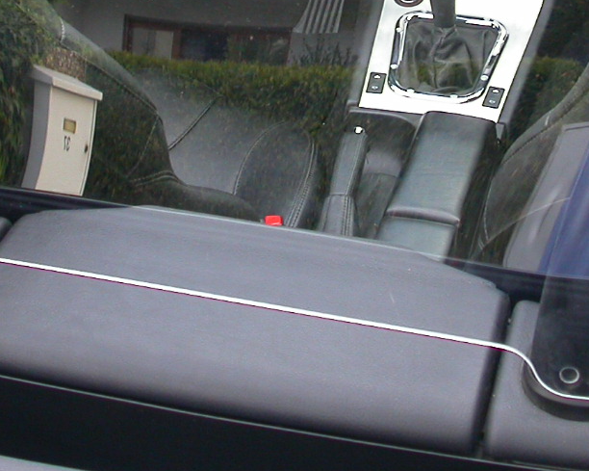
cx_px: 339
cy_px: -13
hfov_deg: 19.8
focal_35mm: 97
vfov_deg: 15.5
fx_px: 1690
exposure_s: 1/32
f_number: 3.7
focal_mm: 7.85
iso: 100
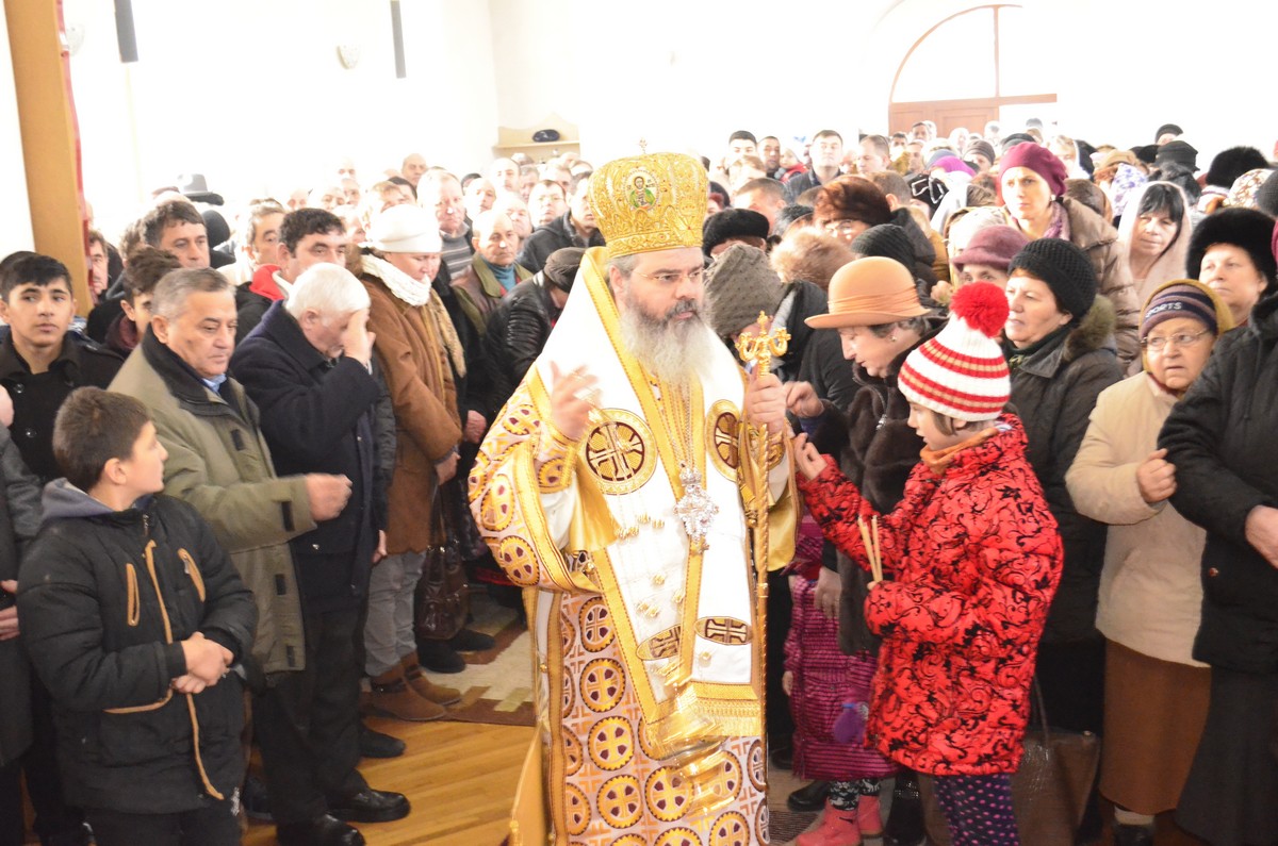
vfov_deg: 30.7
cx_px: 639
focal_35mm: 44
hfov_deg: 45.0
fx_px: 1541
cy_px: 423
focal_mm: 29
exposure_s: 1/60
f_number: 4.5
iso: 6400
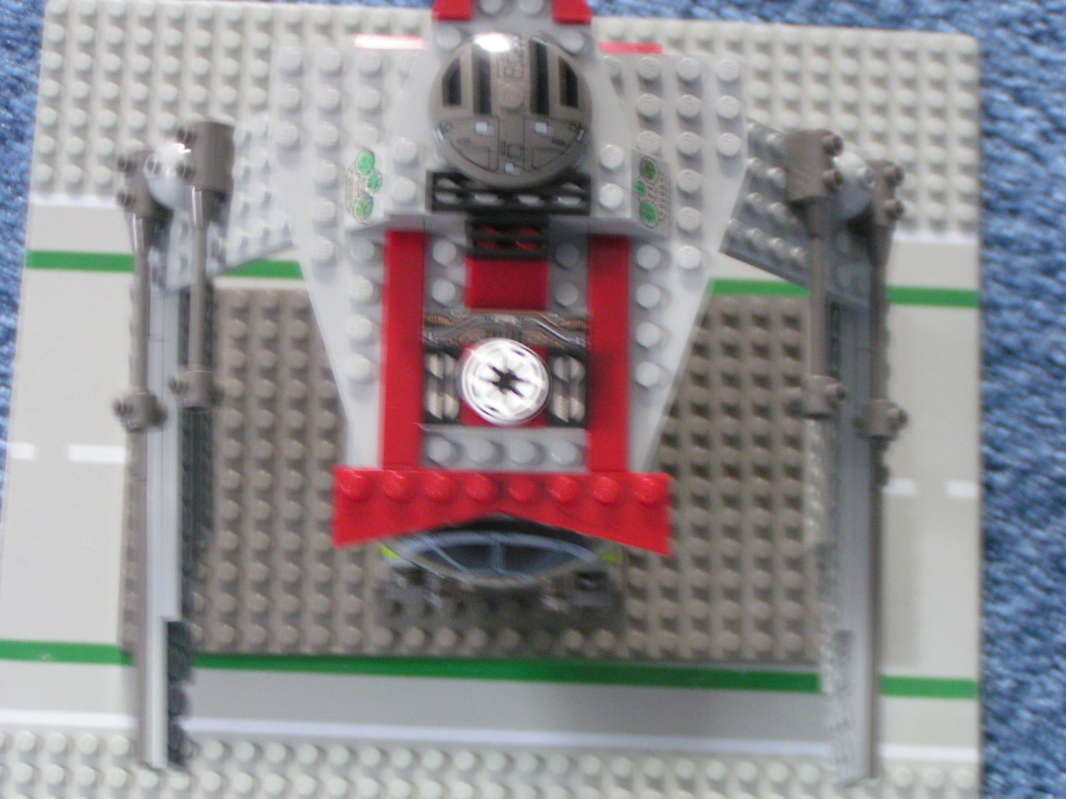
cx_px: 533
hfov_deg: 23.8
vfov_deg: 18.0
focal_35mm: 82
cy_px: 400
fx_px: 2525
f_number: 3.2
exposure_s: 1/5
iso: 200
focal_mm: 12.6
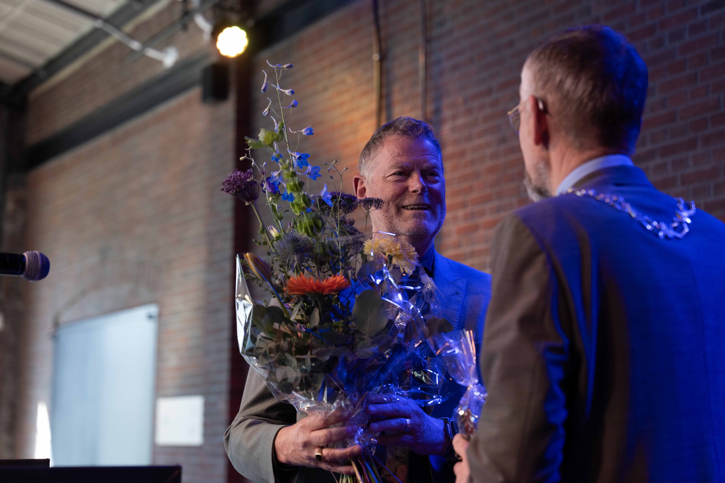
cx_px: 362
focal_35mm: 70
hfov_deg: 28.8
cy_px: 242
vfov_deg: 19.5
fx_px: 1410
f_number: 2.8
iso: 1600
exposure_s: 1/250
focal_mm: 70
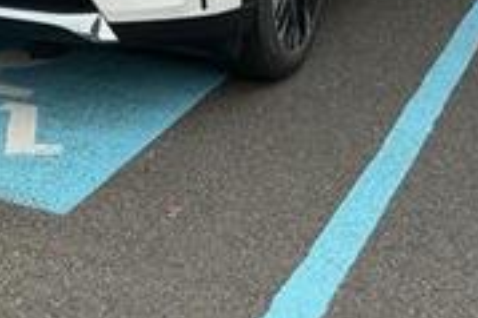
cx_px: 109
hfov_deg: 23.6
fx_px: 1128
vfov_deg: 15.3
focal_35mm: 85
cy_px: -94
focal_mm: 3
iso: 25
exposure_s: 1/574
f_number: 1.8
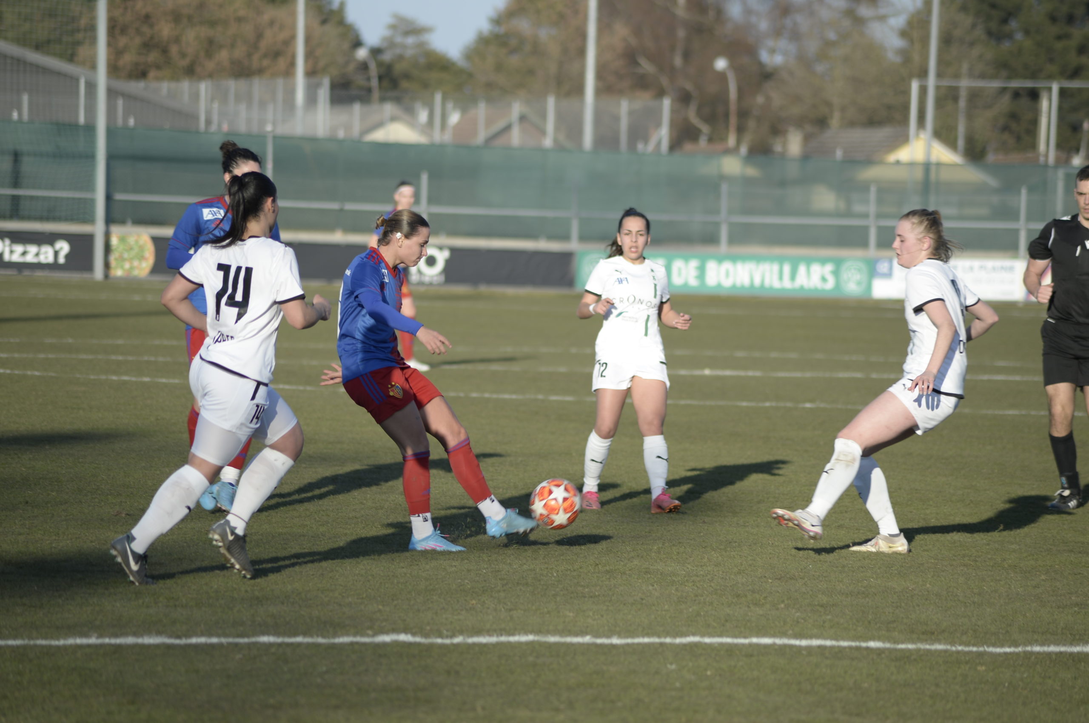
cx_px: 544
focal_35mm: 220
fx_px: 6648
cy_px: 362
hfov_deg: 9.4
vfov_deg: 6.2
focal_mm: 220
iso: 180
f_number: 5
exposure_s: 1/800
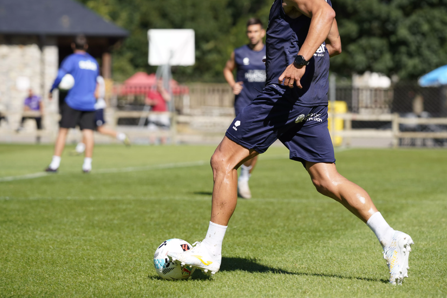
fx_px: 2569
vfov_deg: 6.6
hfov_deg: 9.9
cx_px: 242
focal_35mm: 207
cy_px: 109
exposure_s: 1/1250
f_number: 4
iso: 160
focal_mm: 157.7
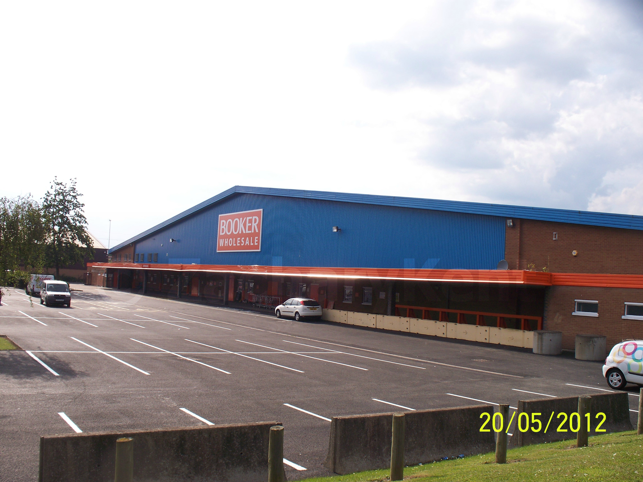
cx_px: 322
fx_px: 669
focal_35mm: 36
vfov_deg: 39.7
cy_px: 241
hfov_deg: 51.4
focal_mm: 7.54
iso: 64
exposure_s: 1/320
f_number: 5
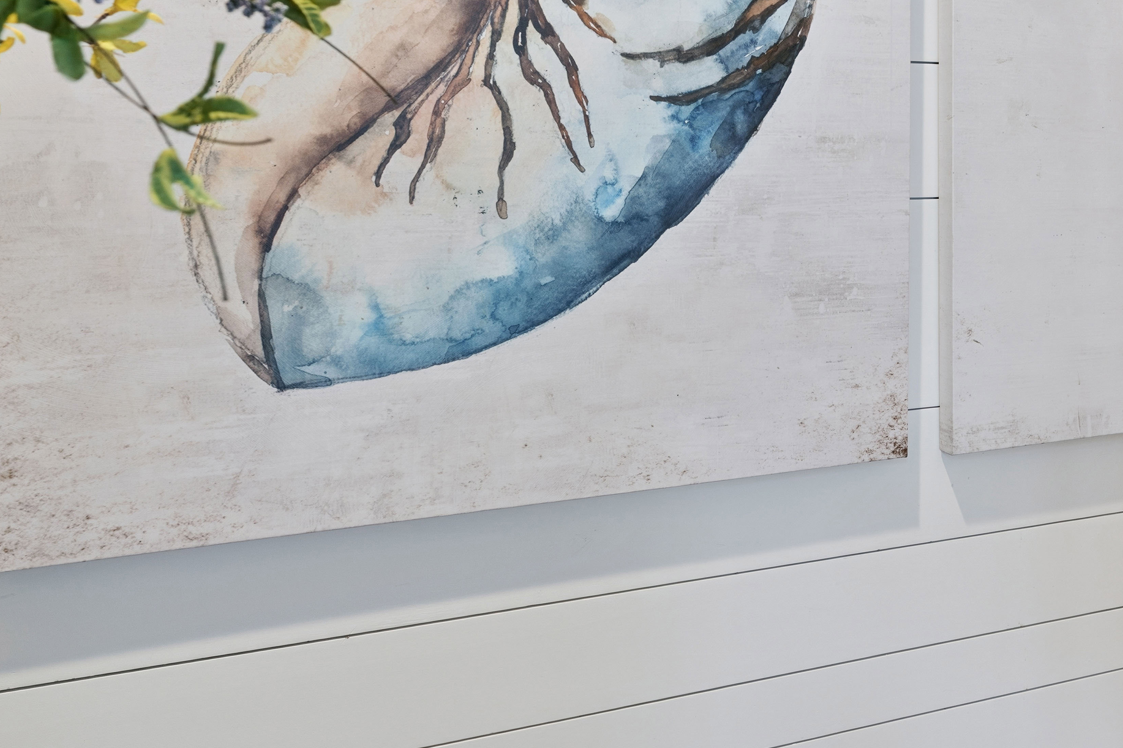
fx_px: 1279
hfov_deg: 44.9
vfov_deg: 31.8
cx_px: 912
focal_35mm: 41
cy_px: 150
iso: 250
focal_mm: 17
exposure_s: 1/8
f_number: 8
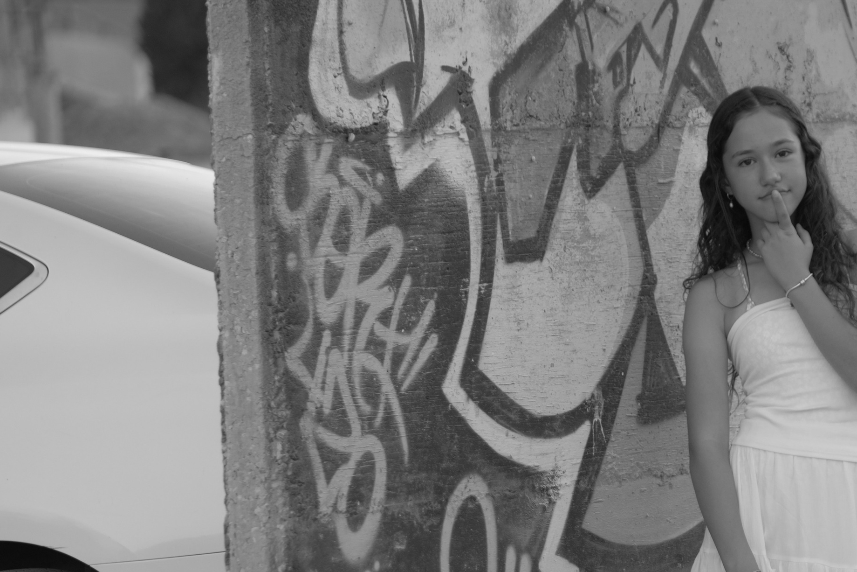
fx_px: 5070
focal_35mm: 213
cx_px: 500
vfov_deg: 6.4
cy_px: 389
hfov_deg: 9.7
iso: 250
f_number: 2.8
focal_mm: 102.2
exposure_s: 1/160
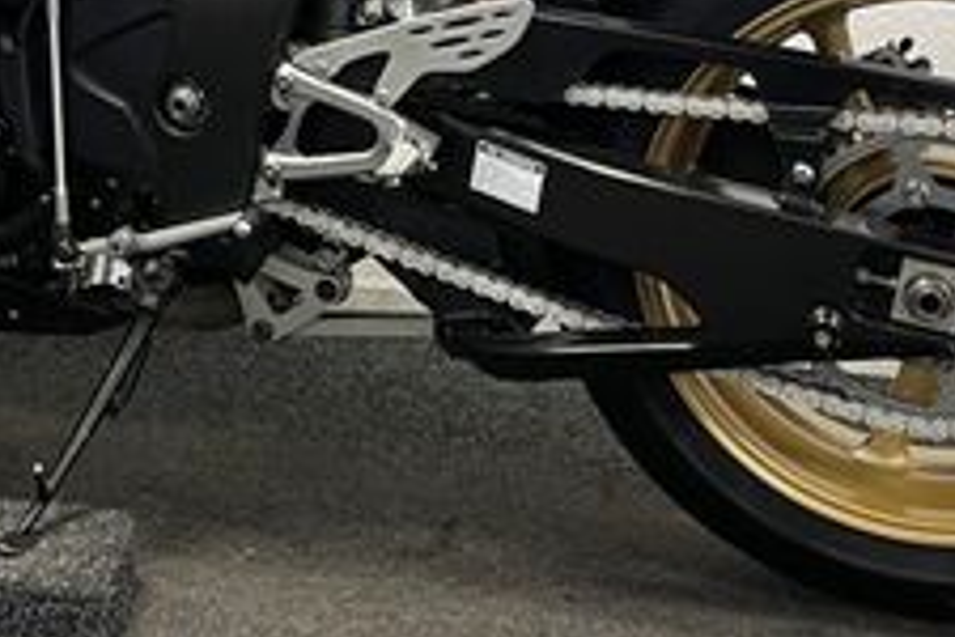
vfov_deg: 17.0
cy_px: -102
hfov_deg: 26.0
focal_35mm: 77
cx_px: 259
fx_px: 2042
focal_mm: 5.1
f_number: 1.6
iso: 80
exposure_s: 1/50
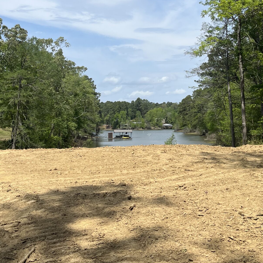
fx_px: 421
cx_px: 160
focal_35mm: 49
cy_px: 65
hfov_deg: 34.5
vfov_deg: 33.9
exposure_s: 1/5319
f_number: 1.6
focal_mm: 5.1
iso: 50
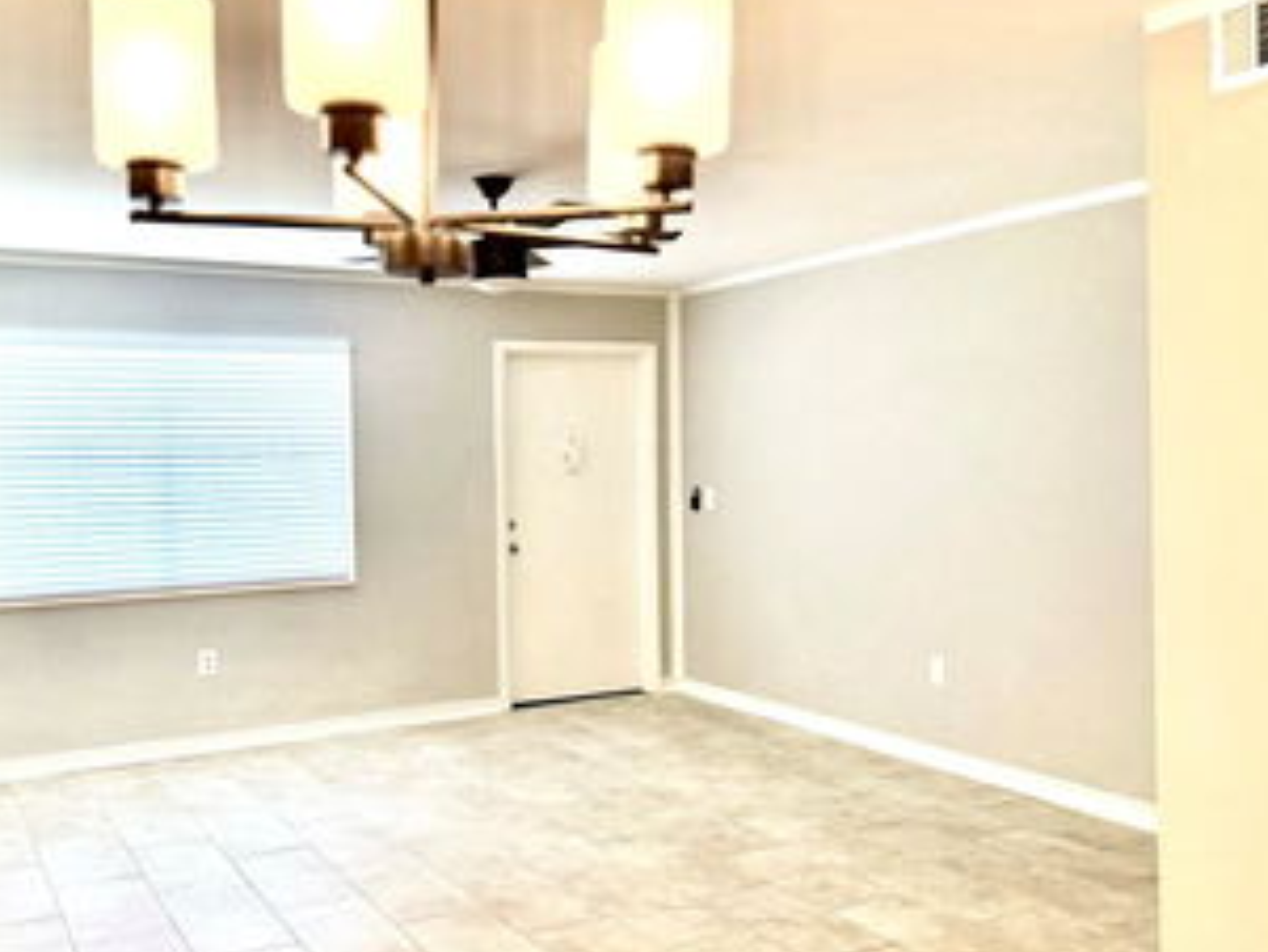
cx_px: 520
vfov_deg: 41.8
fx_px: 1246
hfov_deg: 53.6
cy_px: 480
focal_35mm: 34
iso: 200
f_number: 1.78
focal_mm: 6.76
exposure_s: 1/213
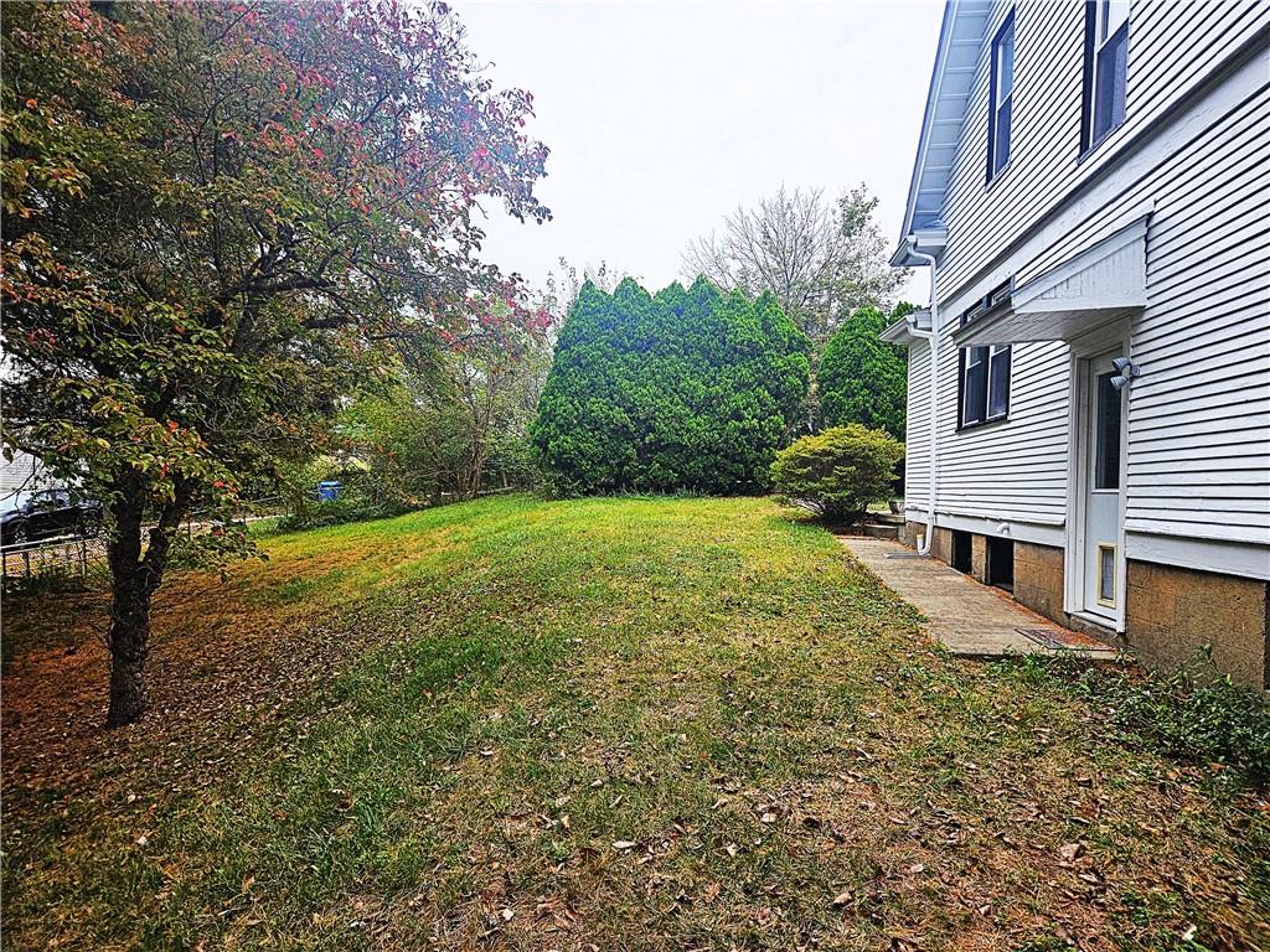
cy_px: 476
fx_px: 844
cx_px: 635
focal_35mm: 23
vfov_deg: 58.9
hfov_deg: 73.9
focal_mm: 5.4
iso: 80
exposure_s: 1/719
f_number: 1.8
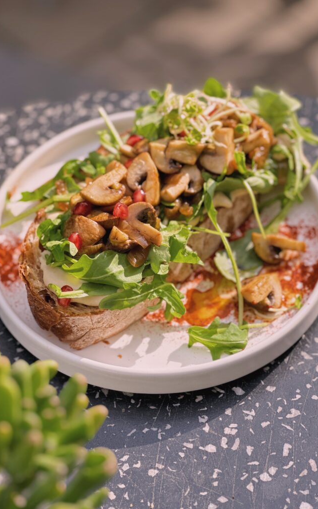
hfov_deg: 15.9
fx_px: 1137
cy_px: 255
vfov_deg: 25.2
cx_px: 154
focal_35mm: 82
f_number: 2.8
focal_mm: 9
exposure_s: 1/250
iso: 25
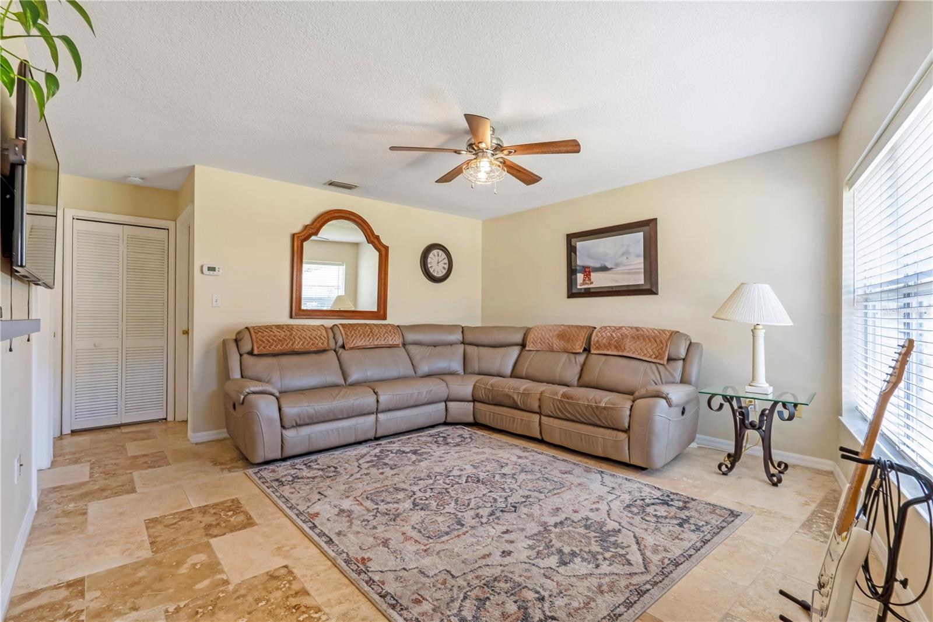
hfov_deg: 95.0
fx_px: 428
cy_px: 311
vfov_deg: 72.0
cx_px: 466
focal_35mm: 16
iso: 250
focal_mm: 11
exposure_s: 1/160
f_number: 9
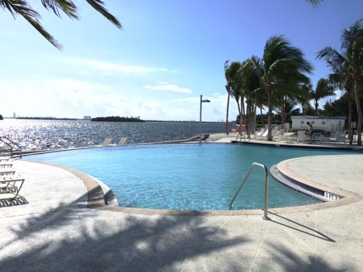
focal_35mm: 29
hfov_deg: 61.7
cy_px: 136
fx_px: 304
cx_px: 182
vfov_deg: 48.2
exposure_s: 1/1053
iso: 32
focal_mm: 4.15
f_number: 2.2
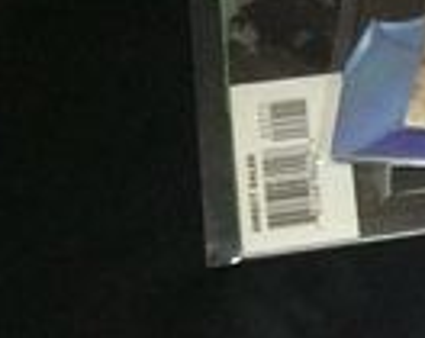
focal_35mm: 200
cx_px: 1291
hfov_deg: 8.2
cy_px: 839
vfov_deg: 7.2
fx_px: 2510
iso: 200
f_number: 2.2
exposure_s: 1/30
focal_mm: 4.12
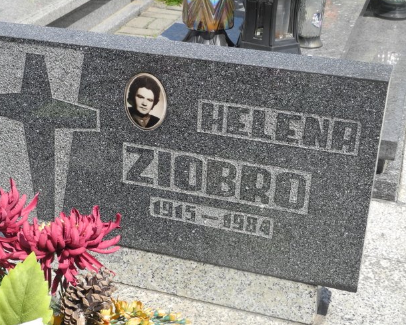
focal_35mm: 64
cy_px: 160
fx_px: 769
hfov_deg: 29.5
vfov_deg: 23.8
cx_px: 172
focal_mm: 10.7
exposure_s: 1/1000
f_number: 3.5
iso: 100
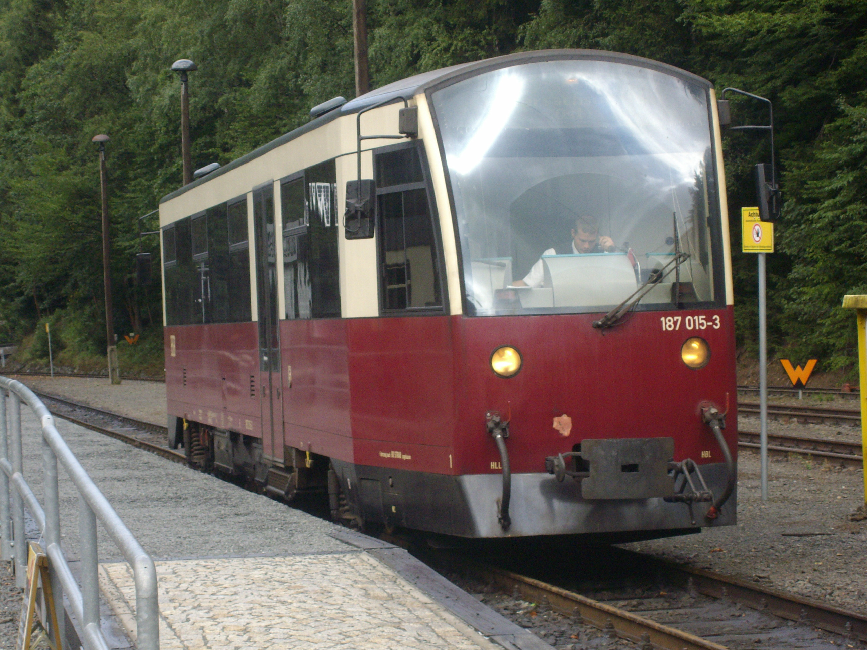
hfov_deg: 18.2
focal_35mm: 108
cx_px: 434
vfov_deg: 13.7
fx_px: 2705
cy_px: 325
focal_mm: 18
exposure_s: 1/200
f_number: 4.8
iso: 160
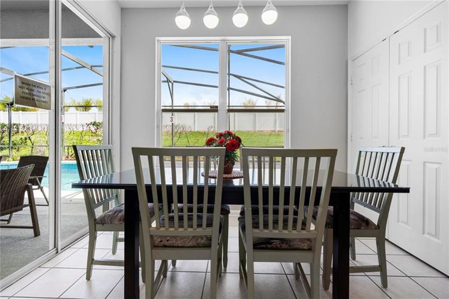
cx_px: 224
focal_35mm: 16
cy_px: 150
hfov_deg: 96.8
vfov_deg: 73.7
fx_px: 199
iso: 800
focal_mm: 16
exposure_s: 1/80
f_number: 8
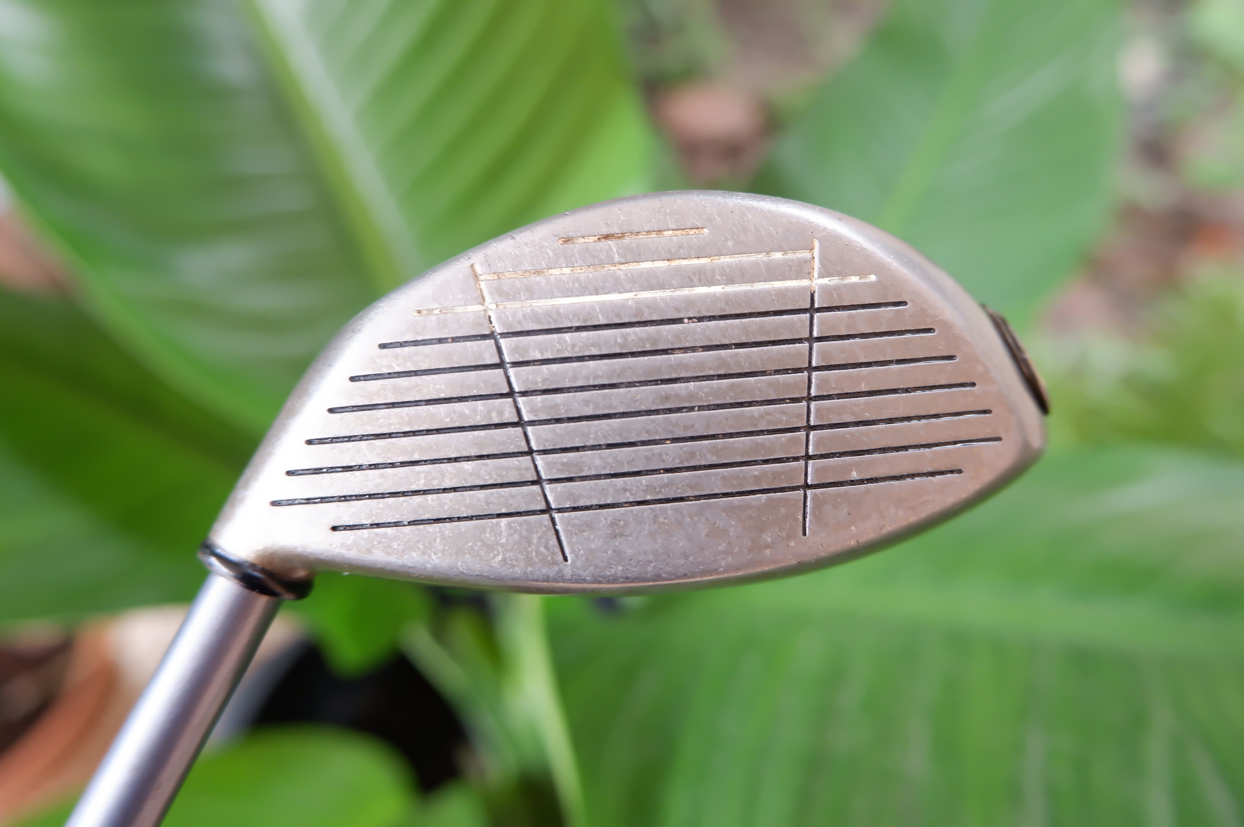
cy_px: 414
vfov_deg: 55.0
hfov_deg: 76.1
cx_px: 622
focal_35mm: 23
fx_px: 794
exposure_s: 1/34
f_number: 4
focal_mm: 15
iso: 400
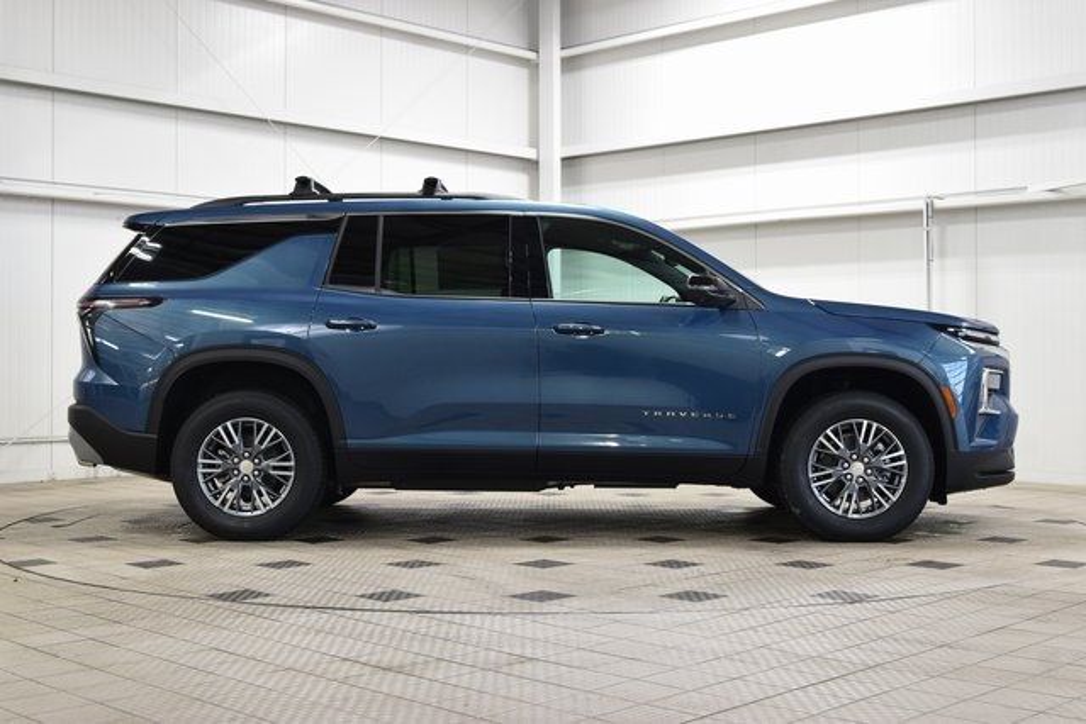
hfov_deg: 41.1
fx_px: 1448
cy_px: 362
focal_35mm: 48
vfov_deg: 28.1
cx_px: 543
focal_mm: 32
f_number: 6.3
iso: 560
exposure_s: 1/15
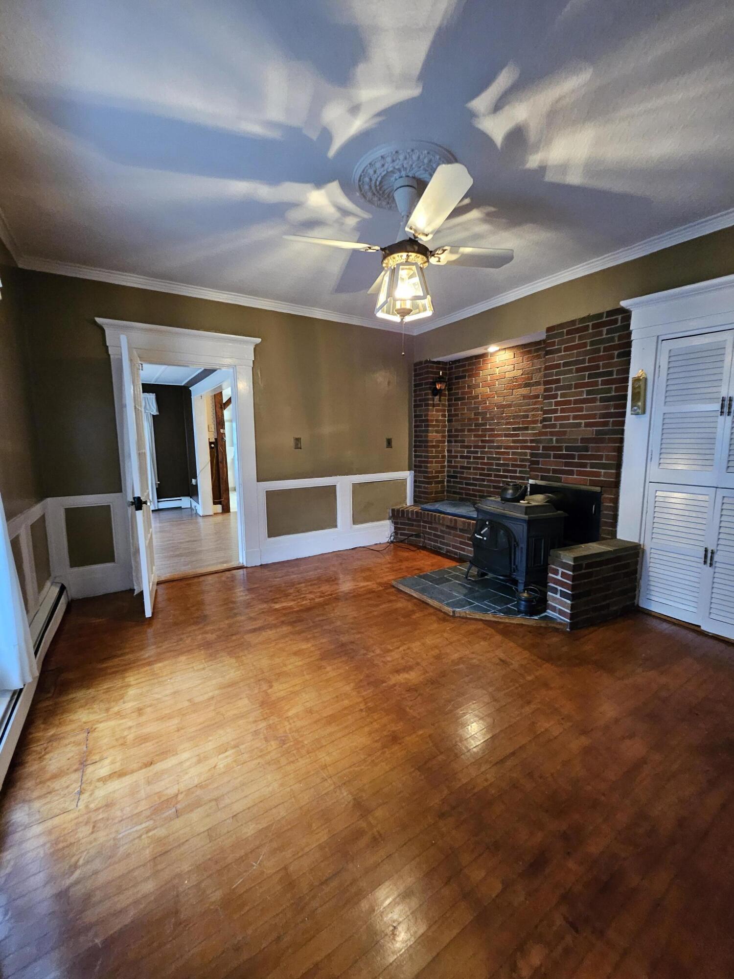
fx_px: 368
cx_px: 367
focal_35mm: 13
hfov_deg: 89.9
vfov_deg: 106.2
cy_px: 490
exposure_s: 1/30
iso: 640
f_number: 2.2
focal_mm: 1.74
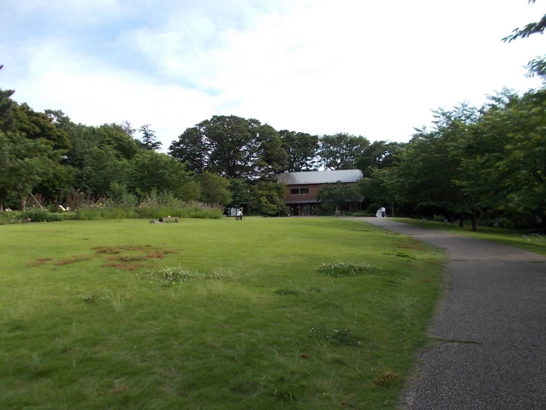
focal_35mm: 26
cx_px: 273
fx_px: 410
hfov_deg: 67.3
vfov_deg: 53.1
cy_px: 205
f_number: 3.2
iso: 80
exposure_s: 1/500
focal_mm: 4.6
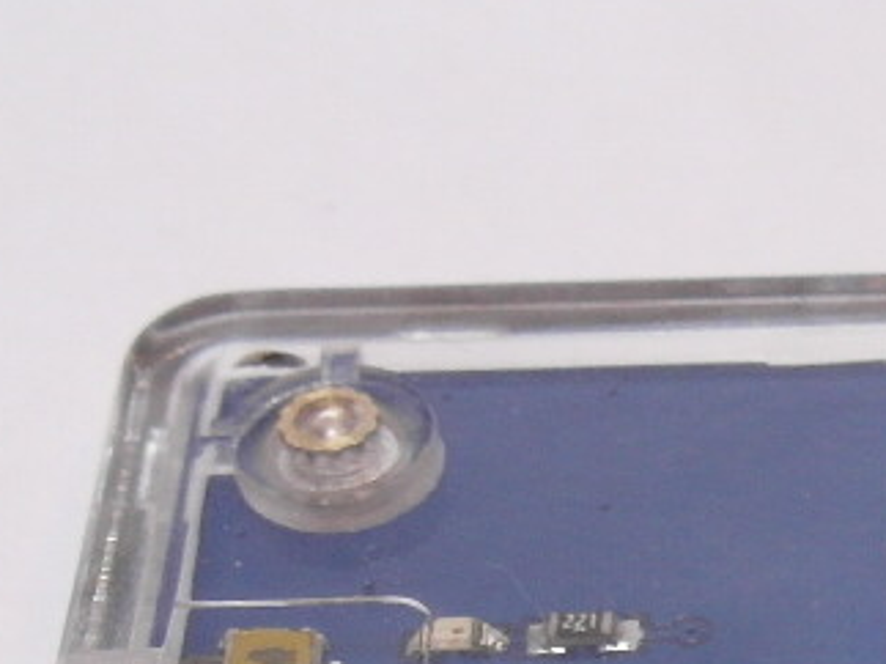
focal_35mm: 119
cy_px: 1172
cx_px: 1802
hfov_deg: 13.9
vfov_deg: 11.6
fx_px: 3045
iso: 200
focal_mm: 5.2
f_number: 4.3
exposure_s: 1/60
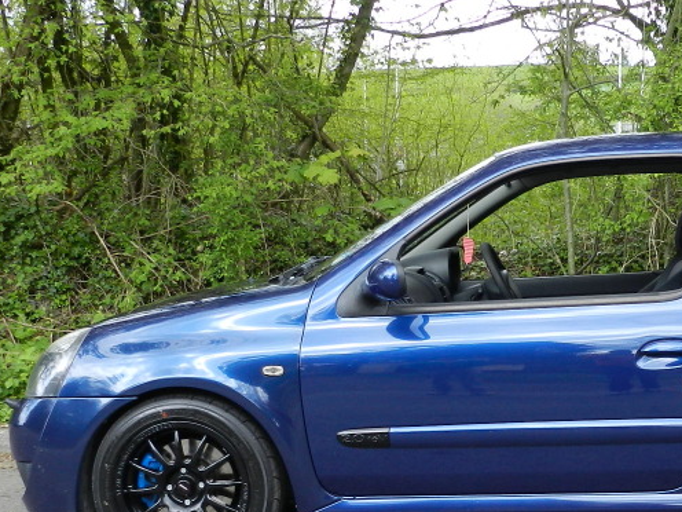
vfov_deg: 21.9
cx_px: 556
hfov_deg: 28.7
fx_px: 1300
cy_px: 418
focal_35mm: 66
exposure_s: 1/200
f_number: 3.7
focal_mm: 5.6
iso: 160
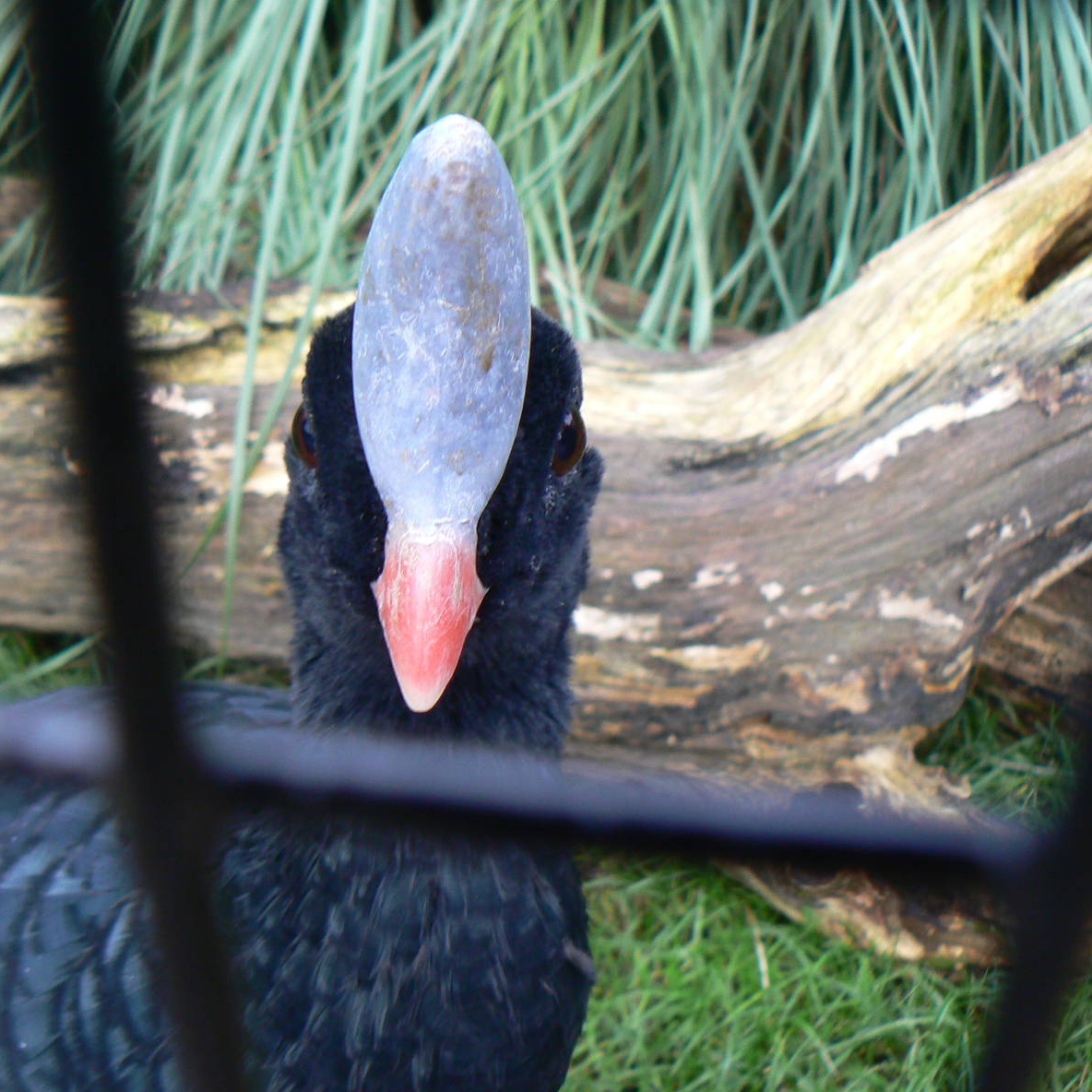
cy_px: 547
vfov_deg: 39.2
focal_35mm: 43
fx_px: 1535
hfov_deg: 39.0
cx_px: 433
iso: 100
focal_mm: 6
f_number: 2.8
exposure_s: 1/30
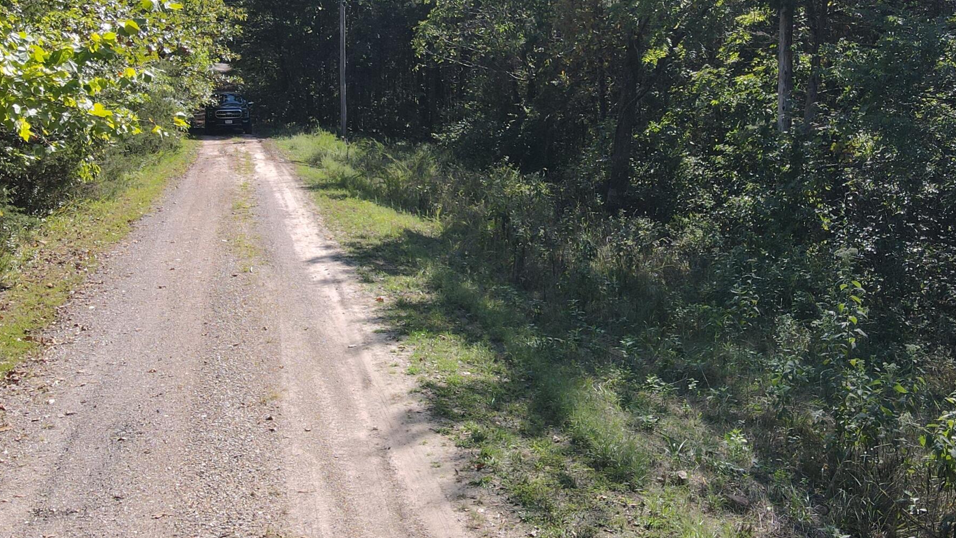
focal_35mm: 44
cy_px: 157
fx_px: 1115
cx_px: 567
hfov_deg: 46.2
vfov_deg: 26.9
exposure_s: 1/350
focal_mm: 4.5
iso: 100
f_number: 2.8
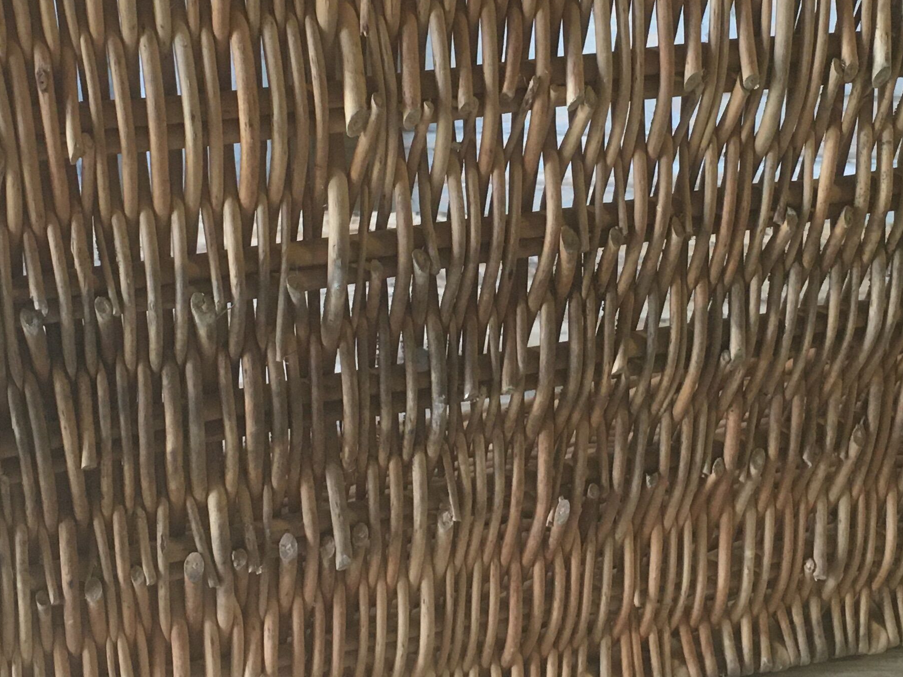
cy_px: 135
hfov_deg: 29.8
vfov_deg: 22.3
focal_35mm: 65
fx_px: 1695
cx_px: 521
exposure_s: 1/33
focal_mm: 4.15
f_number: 2.2
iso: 160
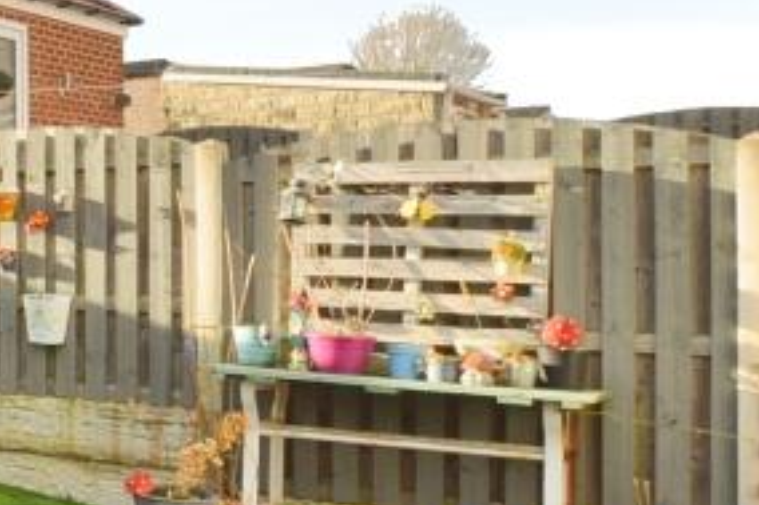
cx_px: -436
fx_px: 1138
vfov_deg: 25.0
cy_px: 298
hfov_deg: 25.4
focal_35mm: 54
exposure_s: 1/160
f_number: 6.3
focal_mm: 10
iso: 200
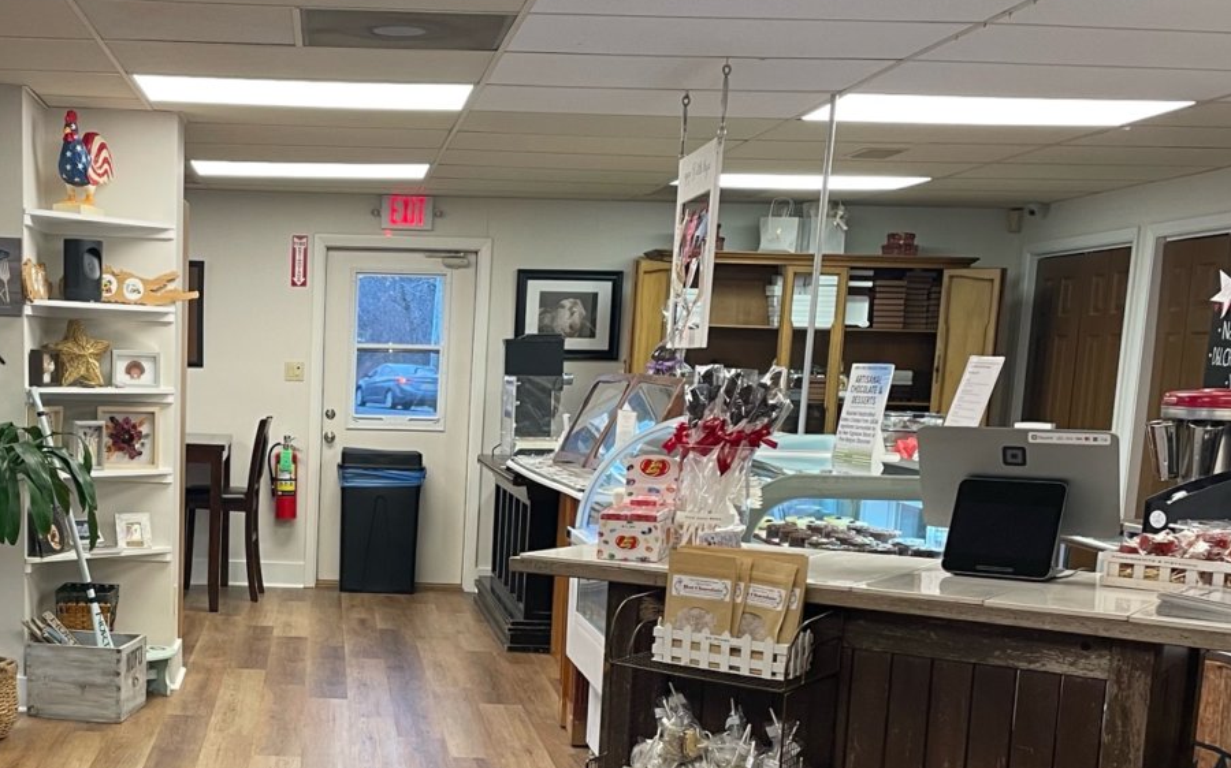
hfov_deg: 39.8
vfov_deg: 25.7
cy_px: 646
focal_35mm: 49
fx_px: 1643
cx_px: 294
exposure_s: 1/60
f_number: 1.6
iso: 100
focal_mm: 4.2
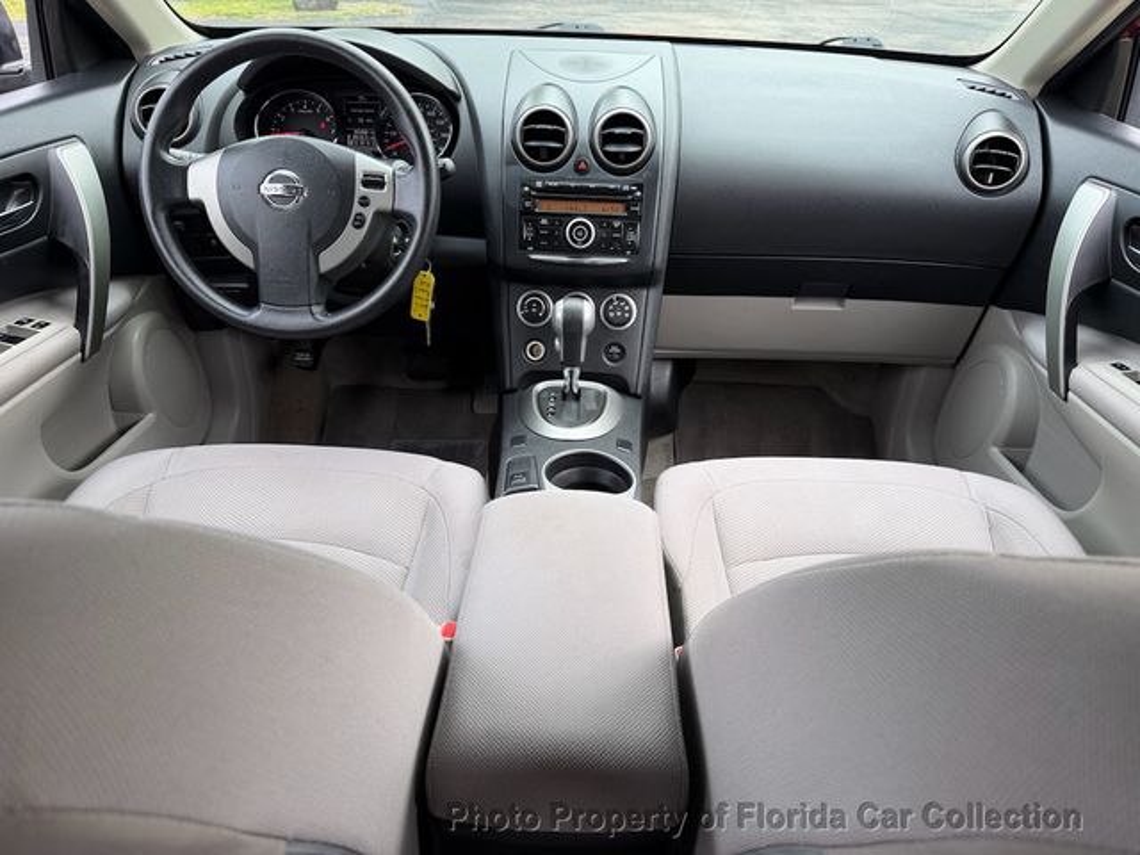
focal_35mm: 24
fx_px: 790
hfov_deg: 71.6
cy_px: 428
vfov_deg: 56.8
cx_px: 570
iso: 64
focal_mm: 6.76
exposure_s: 1/183
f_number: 1.78
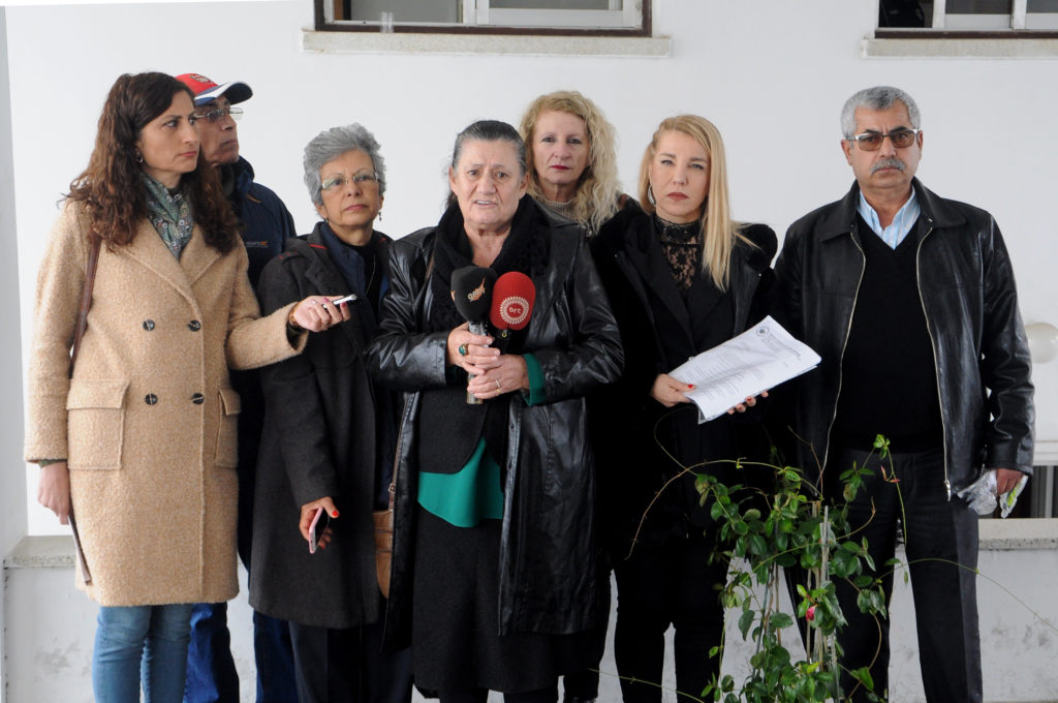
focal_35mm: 48
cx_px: 529
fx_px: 1409
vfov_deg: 28.0
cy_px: 352
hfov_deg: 41.2
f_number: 4.5
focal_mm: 32
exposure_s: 1/160
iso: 640
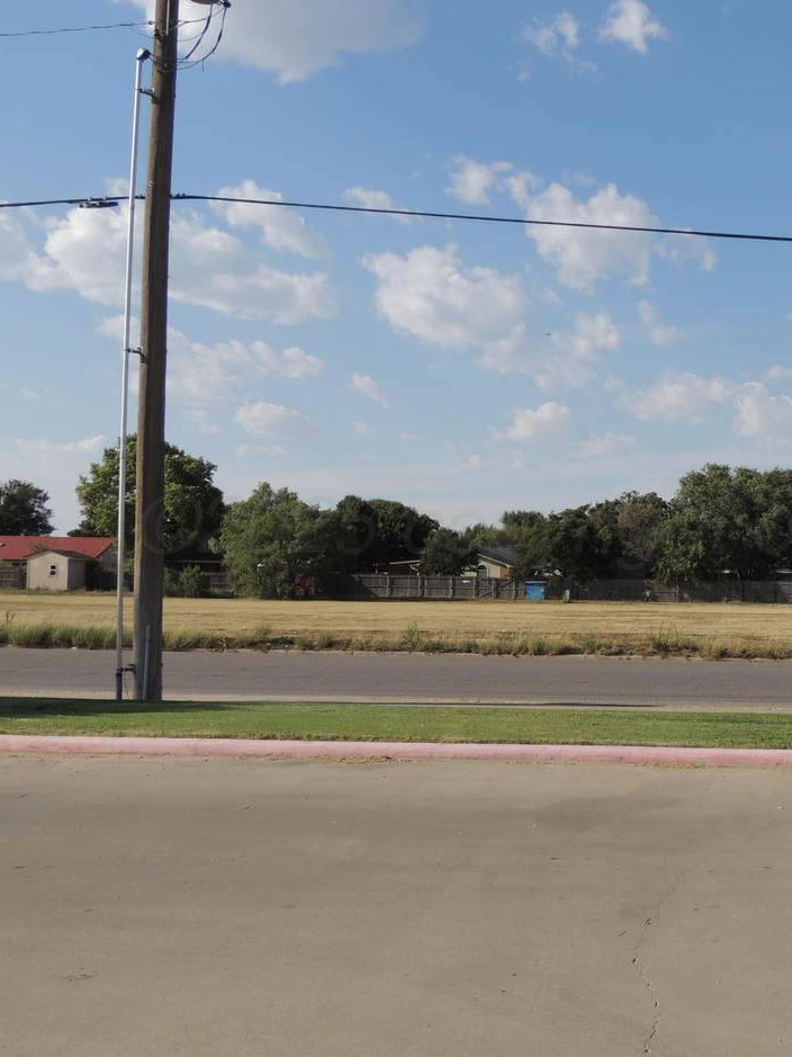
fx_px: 1373
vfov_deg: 42.1
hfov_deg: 30.7
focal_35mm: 45
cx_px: 714
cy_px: 531
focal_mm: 5.8
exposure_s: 1/1250
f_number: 3.6
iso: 100
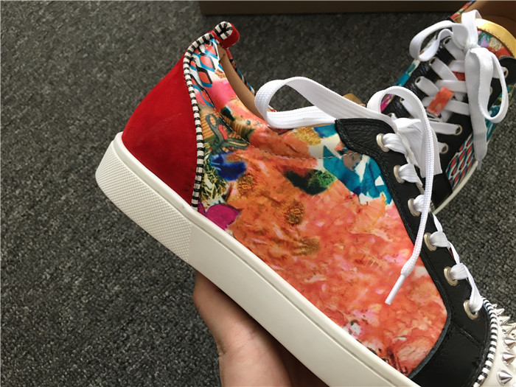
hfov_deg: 61.7
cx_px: 258
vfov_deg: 48.2
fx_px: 432
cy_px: 194
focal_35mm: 29
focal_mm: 4.15
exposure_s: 1/33
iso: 80
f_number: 2.2
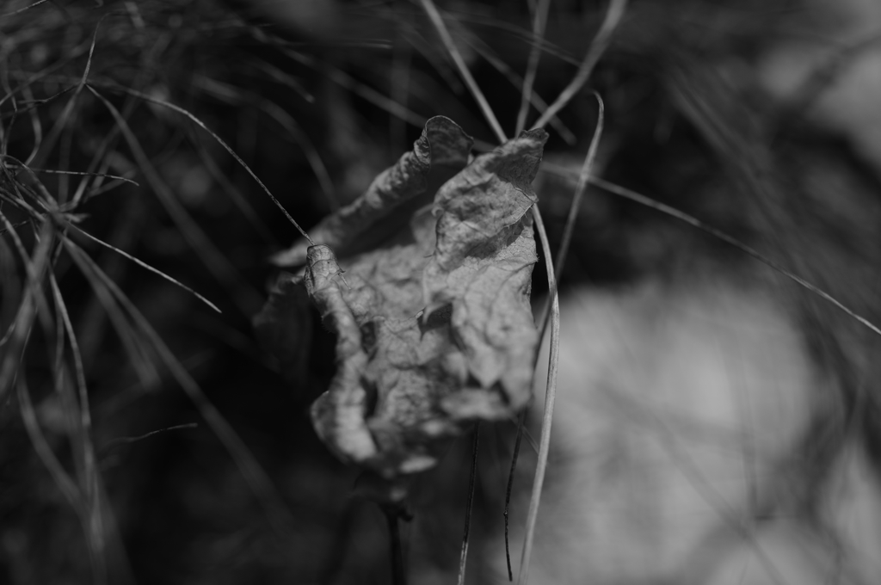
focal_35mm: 52
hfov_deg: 38.2
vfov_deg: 25.9
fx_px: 1271
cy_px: 292
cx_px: 440
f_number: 4.5
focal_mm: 35
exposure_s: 1/1000
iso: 100
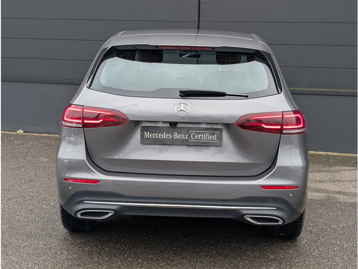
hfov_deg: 38.9
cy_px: 134
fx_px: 507
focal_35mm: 49
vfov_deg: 29.7
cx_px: 179
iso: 25
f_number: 1.68
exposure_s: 1/125
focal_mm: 6.9
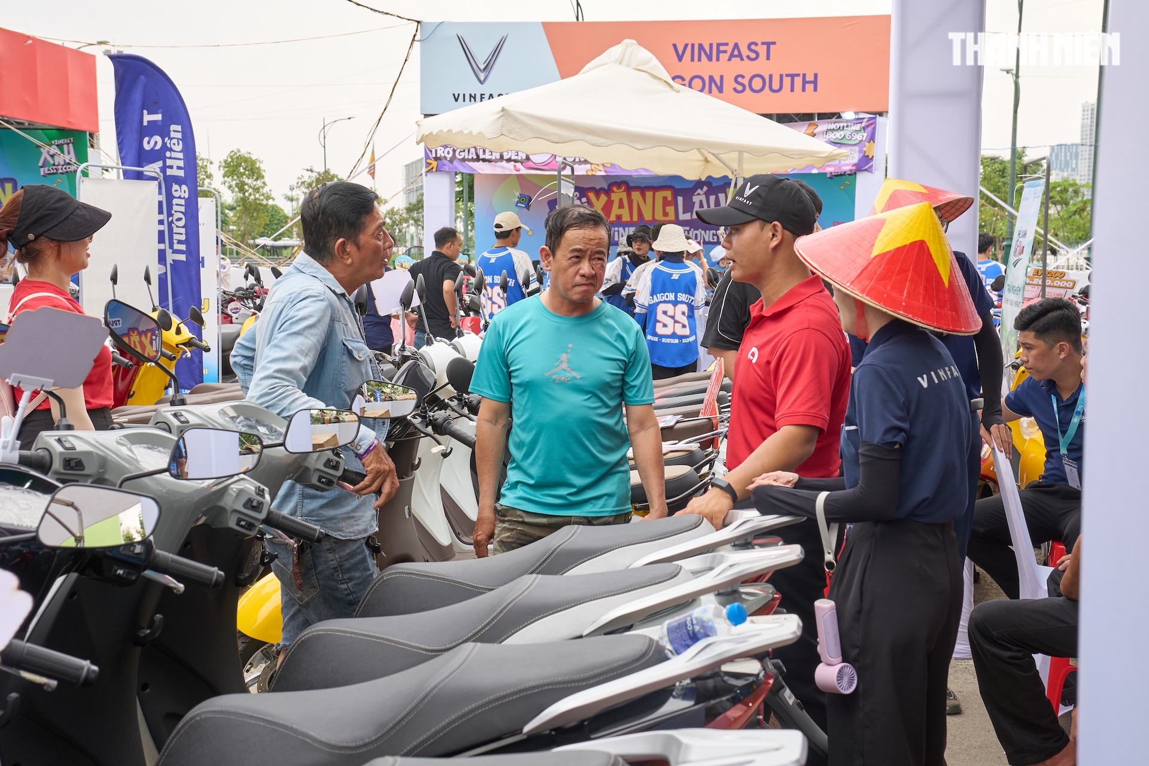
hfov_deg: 40.0
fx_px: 1580
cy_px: 383
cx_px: 574
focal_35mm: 50
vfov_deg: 27.3
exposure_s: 1/125
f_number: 5.6
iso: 125
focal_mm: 33
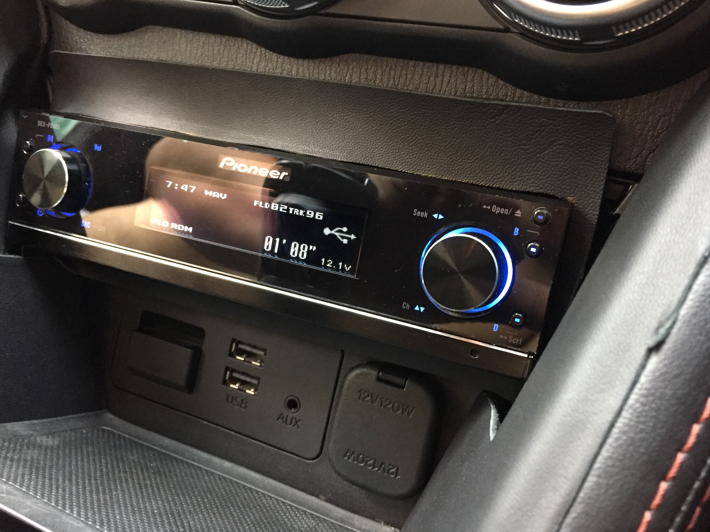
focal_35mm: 30
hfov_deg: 60.0
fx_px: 615
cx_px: 361
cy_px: 265
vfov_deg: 46.8
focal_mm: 4.15
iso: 320
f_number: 2.2
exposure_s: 1/17
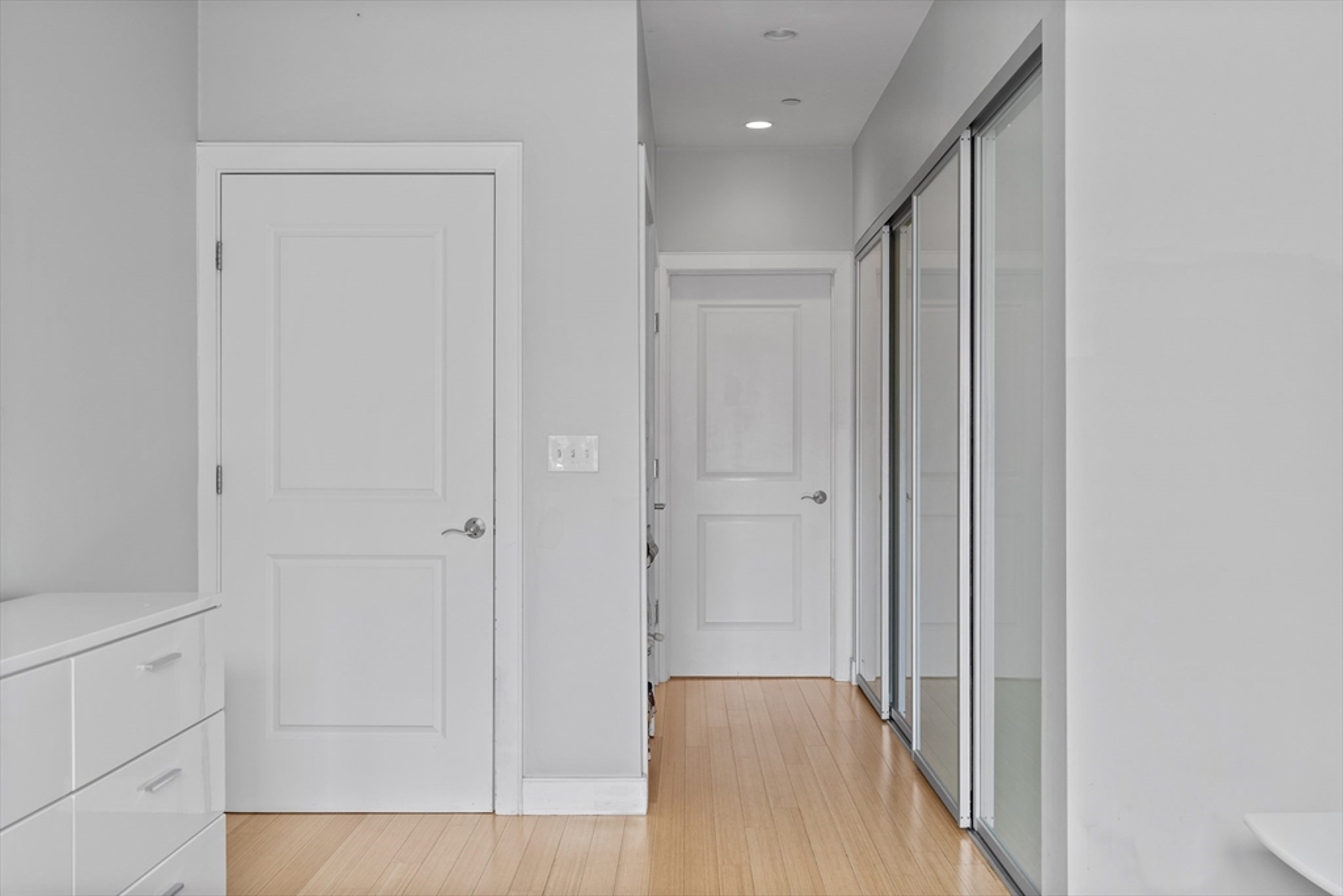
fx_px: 1306
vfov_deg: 37.9
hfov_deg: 54.4
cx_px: 672
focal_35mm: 35
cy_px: 448
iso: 320
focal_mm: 35
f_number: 7.1
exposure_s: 1/10
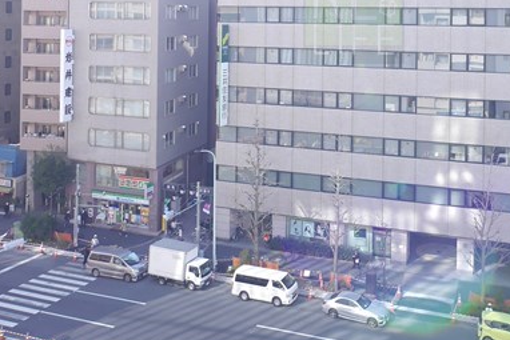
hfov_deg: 48.4
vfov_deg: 32.0
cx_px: 354
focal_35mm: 39
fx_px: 553
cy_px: 13
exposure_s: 1/200
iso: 160
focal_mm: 7
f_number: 4
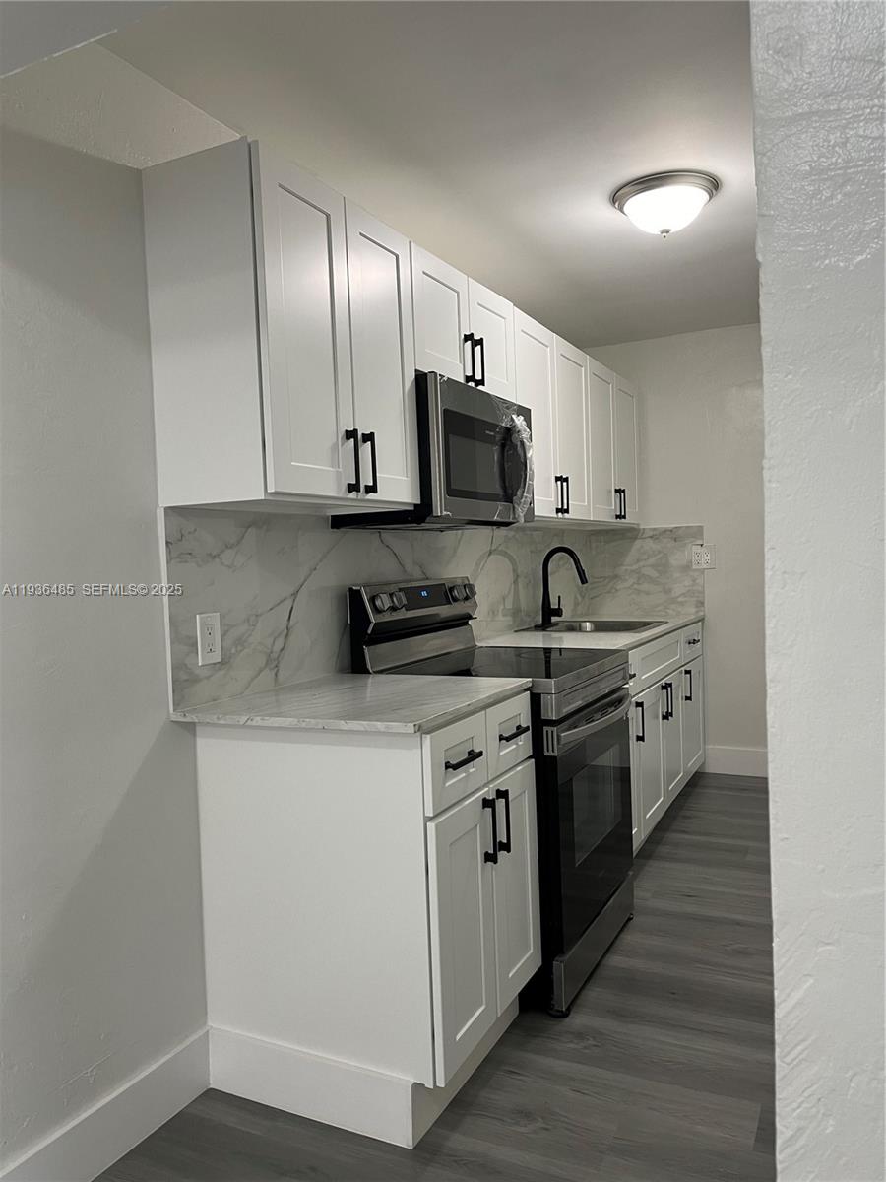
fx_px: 887
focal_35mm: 26
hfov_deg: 53.1
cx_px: 443
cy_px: 591
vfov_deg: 67.3
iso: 80
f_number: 1.6
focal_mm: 5.1
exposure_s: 1/60
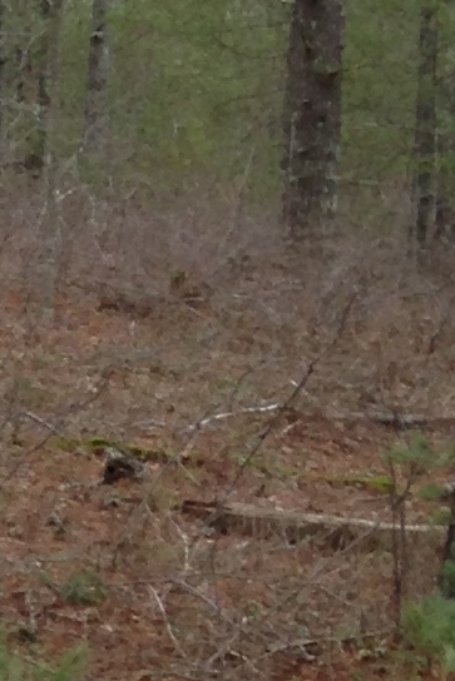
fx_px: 3903
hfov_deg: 6.0
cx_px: -1029
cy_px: 966
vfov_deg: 9.7
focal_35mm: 206
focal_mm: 4.12
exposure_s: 1/175
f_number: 2.4
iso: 50
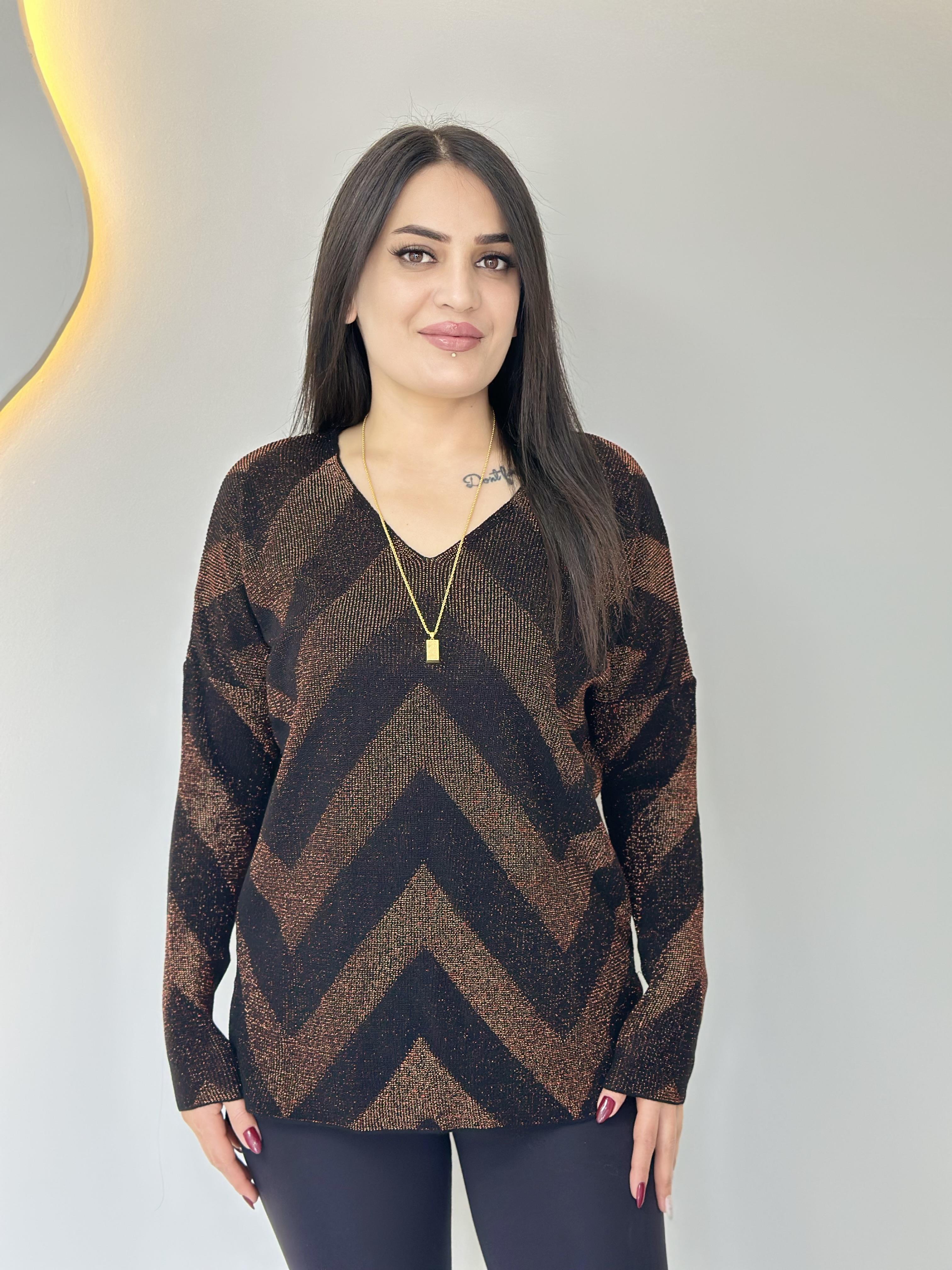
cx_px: 476
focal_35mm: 48
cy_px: 635
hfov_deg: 30.3
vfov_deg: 39.7
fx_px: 1760
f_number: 1.78
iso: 125
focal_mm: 6.86
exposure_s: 1/100
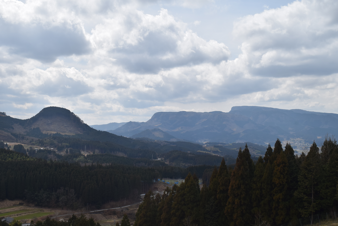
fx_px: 395
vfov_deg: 31.9
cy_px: 113
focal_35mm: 42
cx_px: 169
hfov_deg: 46.4
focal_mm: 28
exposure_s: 1/500
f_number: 11
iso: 200
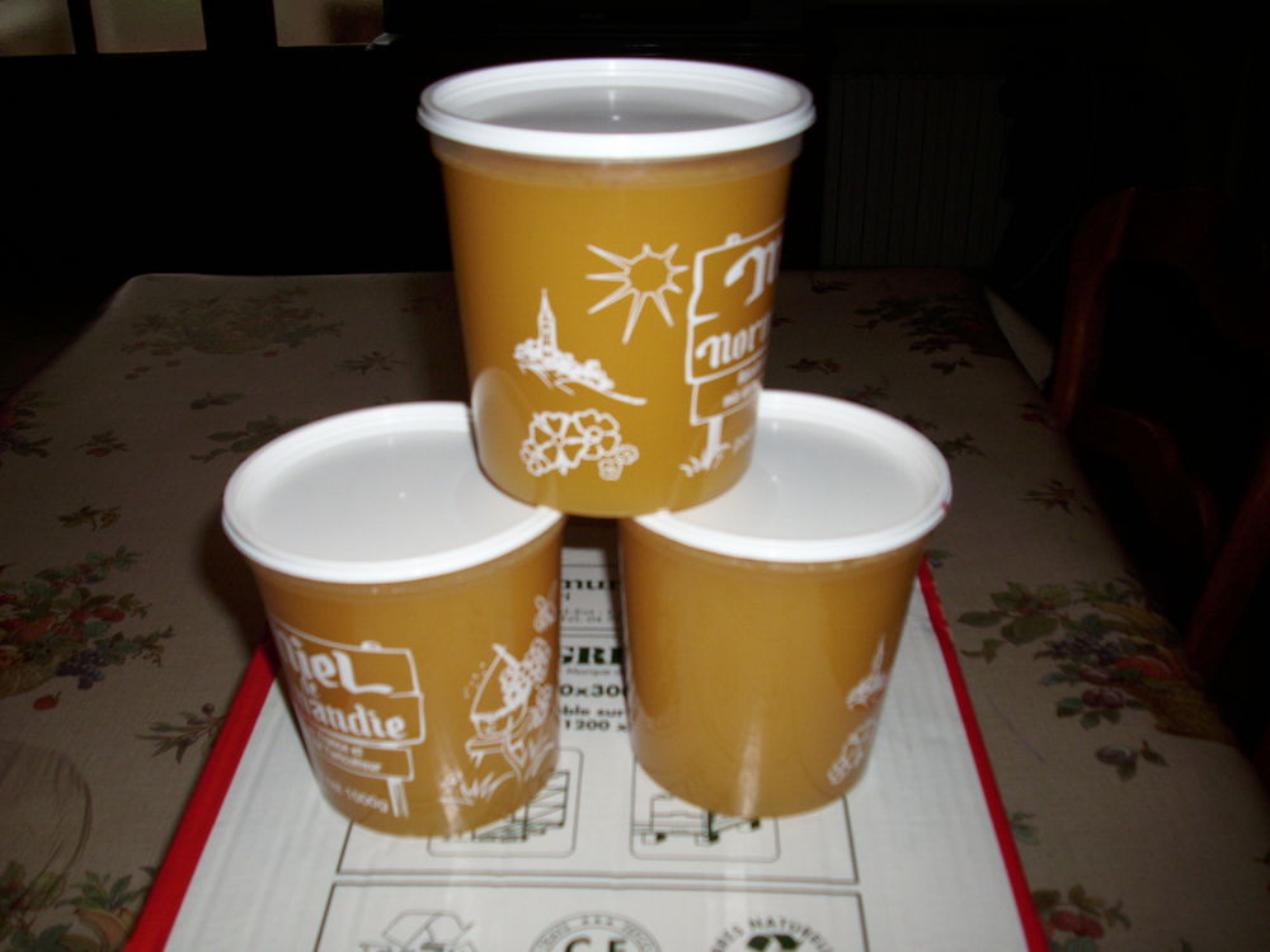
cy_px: 476
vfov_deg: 45.4
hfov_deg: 58.4
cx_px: 635
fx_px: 1137
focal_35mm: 31
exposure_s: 1/200
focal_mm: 6.2
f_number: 2.8
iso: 50
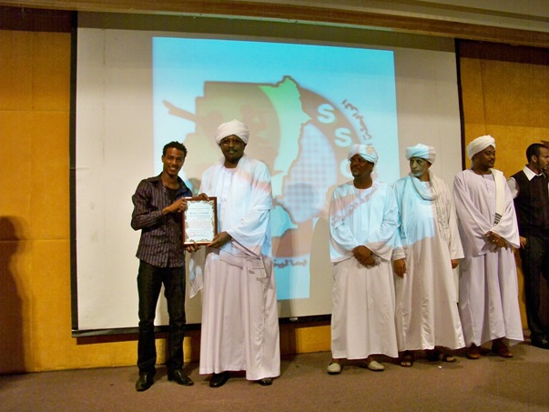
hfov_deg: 52.6
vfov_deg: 40.7
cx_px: 286
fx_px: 555
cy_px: 206
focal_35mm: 35
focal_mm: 5.85
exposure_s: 1/50
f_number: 2.8
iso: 250
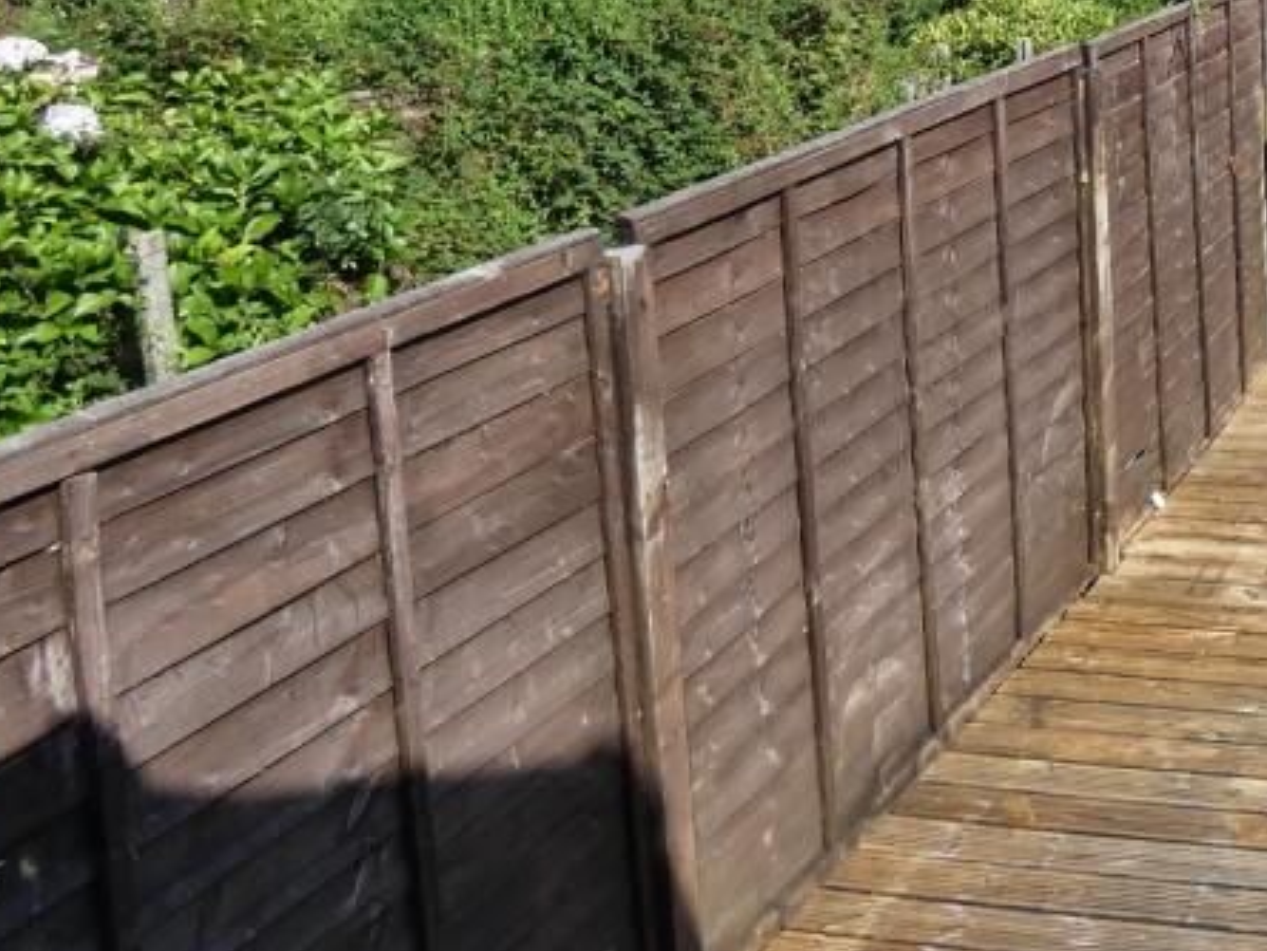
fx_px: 1684
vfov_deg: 29.8
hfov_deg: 35.0
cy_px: 40
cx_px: 1418
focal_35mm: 46
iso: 80
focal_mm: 3.6
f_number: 3.2
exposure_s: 1/1000
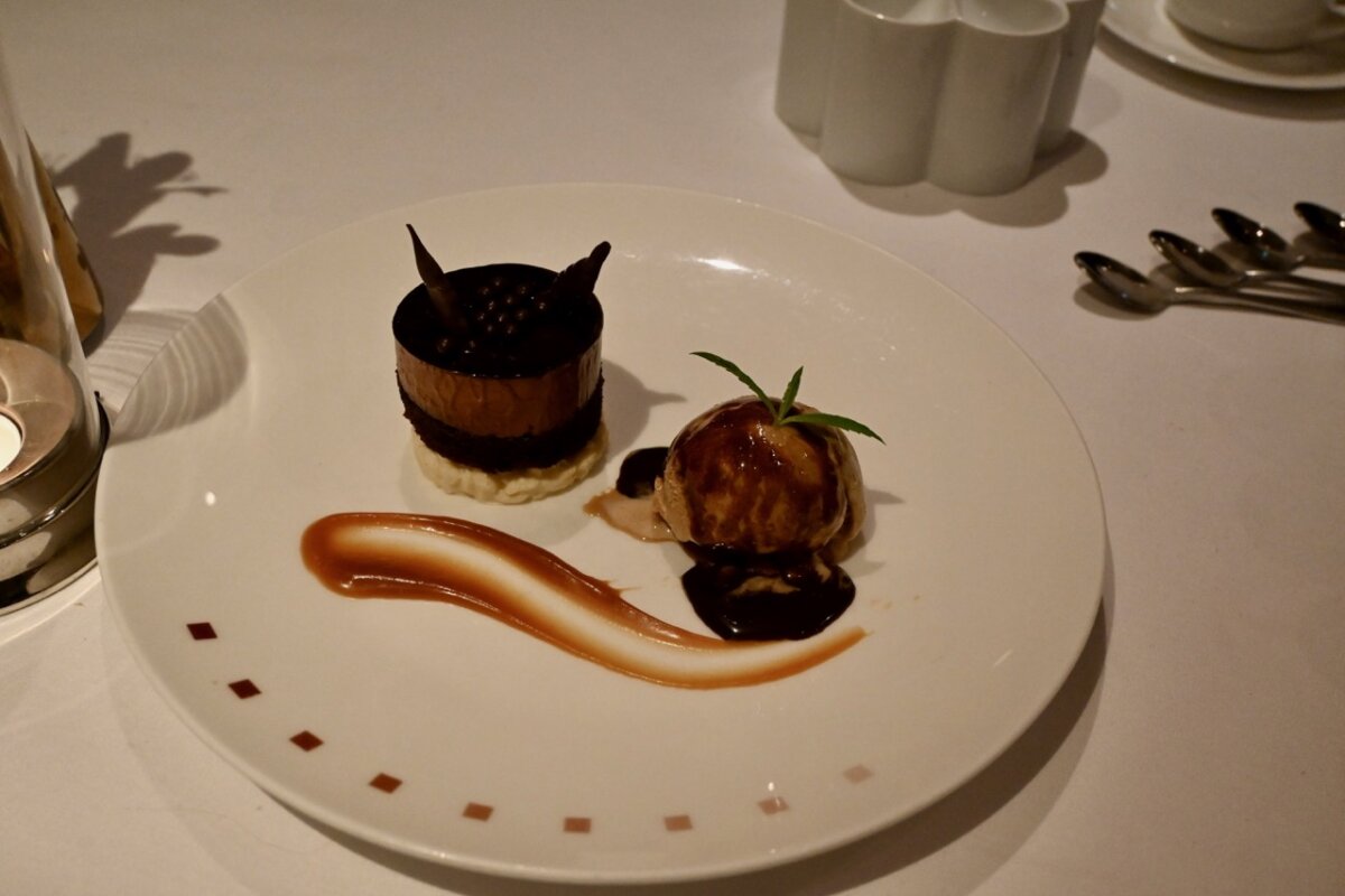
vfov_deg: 35.5
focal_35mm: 38
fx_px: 1401
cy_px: 448
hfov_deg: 51.3
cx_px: 672
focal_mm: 25
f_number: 4.2
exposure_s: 1/60
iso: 3600
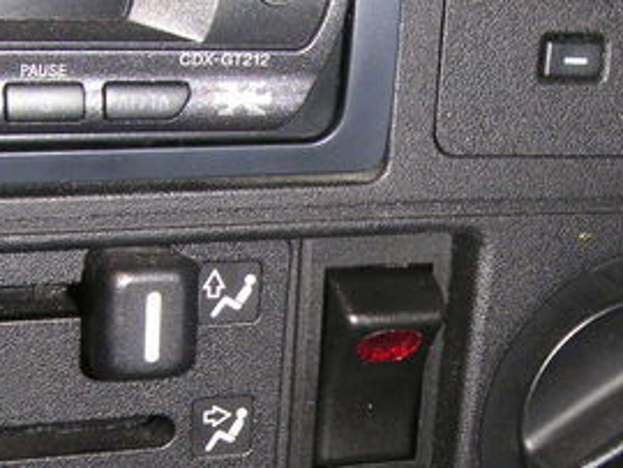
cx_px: 376
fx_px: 1621
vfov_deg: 16.2
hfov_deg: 21.7
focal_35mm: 90
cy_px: 420
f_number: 6.7
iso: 160
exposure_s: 1/45
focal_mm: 6
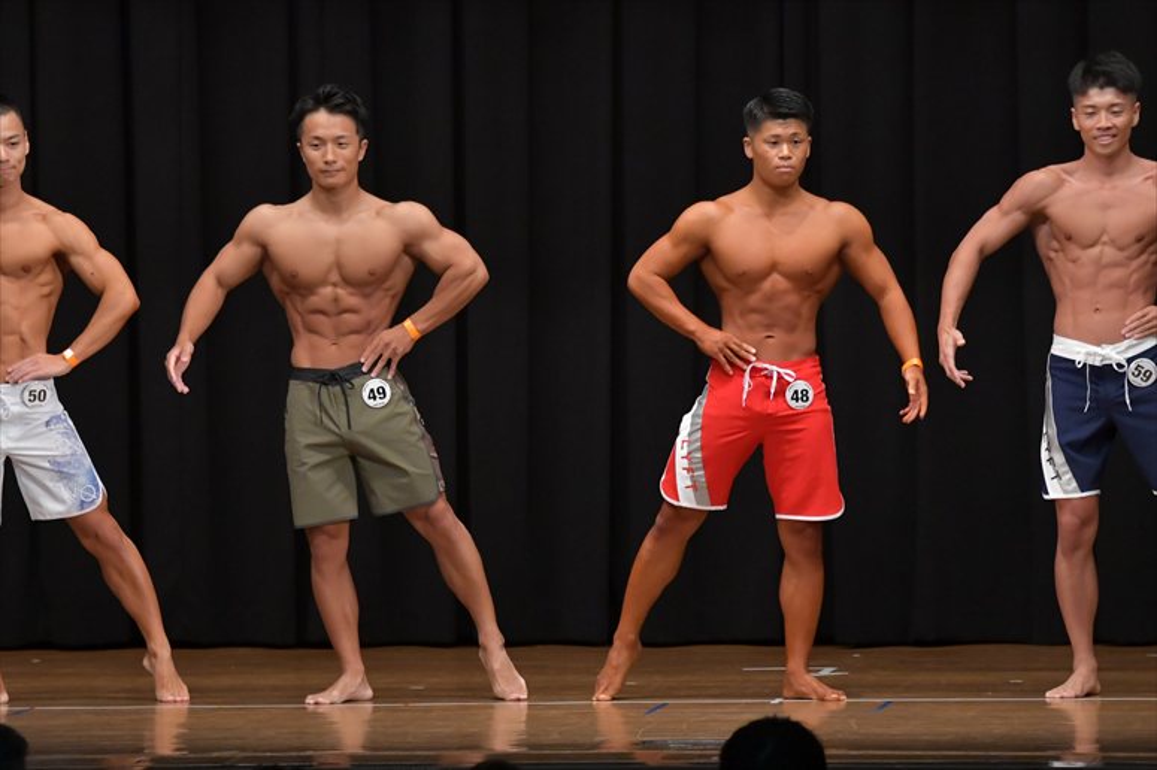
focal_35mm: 225
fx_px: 7228
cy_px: 385
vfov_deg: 6.1
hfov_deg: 9.2
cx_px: 578
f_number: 5.6
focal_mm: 150
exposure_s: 1/400
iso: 5000
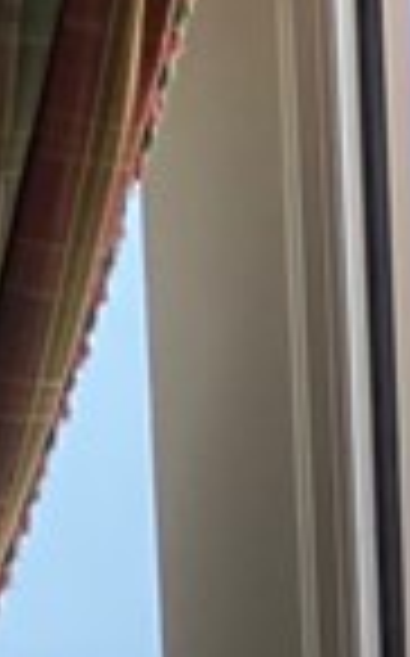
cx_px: 568
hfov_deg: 3.4
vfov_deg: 5.2
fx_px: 6933
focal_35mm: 387
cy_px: 1822
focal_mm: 6
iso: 20
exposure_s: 1/338
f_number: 2
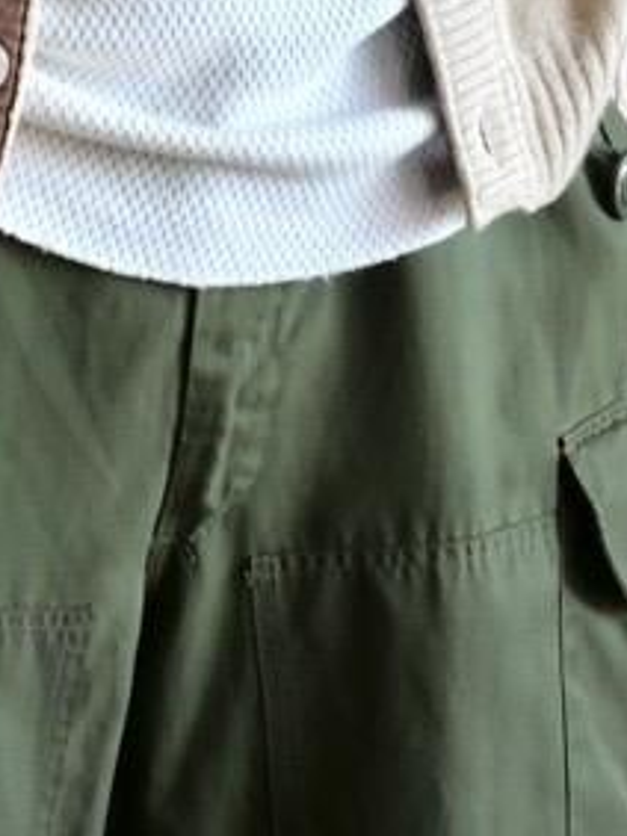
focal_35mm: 314
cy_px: -406
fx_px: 7589
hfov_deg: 4.7
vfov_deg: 6.2
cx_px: 21
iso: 1000
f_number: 4
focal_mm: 52
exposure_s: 1/125
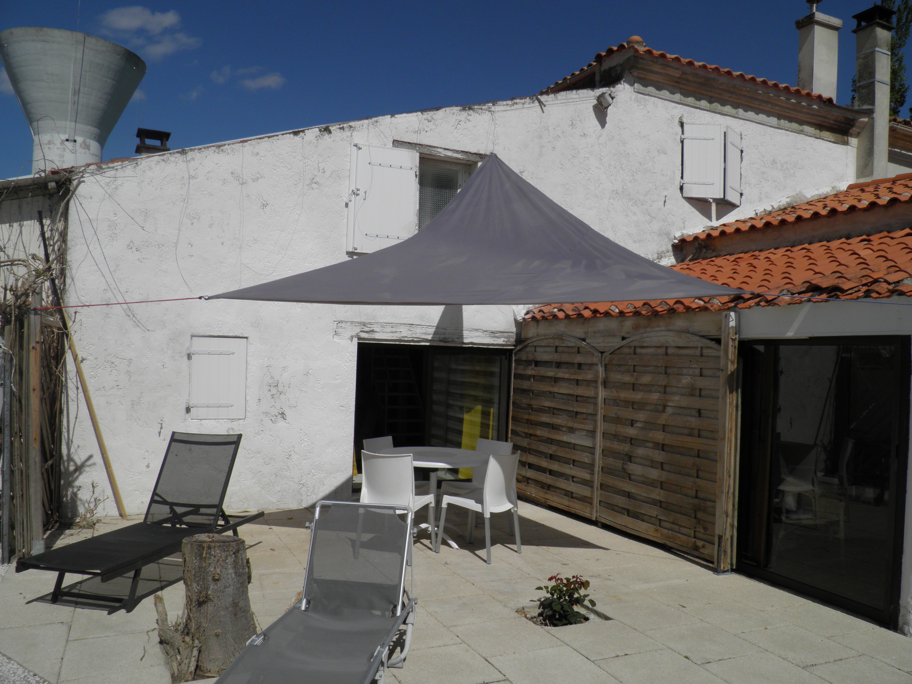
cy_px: 342
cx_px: 456
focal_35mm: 28
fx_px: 738
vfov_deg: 49.7
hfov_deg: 63.4
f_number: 5.7
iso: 50
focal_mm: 4.9
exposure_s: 1/1250
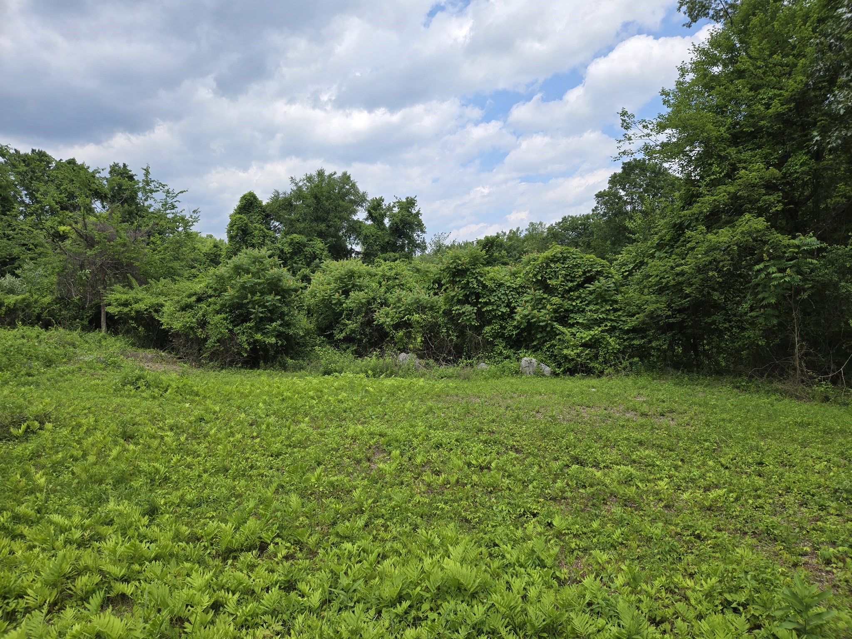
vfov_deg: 58.9
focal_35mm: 23
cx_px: 426
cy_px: 320
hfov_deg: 73.9
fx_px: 566
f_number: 1.8
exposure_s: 1/1563
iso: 25
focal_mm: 5.4
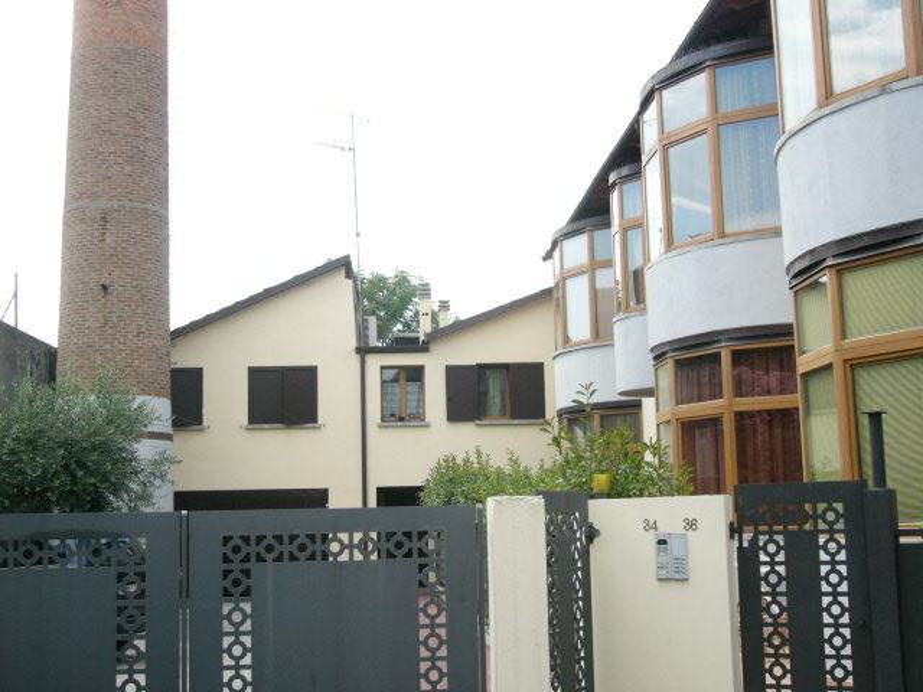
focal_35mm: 46
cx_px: 462
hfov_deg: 41.2
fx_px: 1227
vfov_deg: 31.5
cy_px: 346
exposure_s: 1/400
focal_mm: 7.6
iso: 100
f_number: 3.2
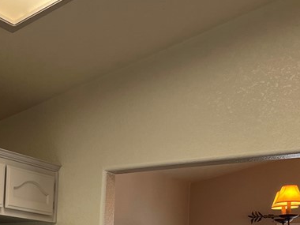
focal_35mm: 70
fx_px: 607
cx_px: -49
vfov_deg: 19.7
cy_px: 276
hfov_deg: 25.3
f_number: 1.5
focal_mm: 5.7
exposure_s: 1/120
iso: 125
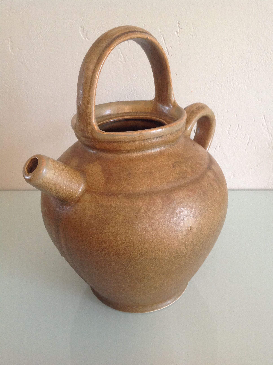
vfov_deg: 52.7
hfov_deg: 40.6
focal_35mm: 35
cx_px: 136
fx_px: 369
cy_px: 182
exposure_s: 1/17
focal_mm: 4.28
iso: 200
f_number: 2.4
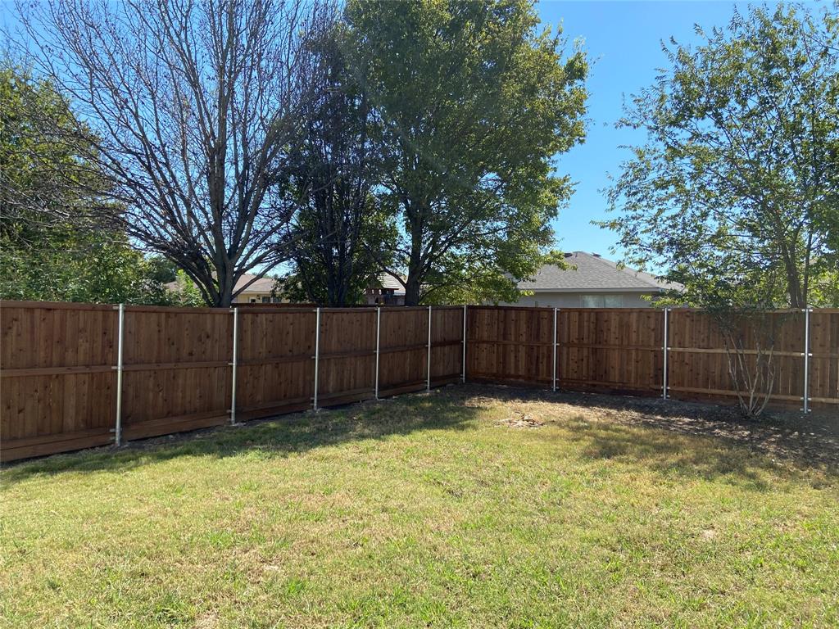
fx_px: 630
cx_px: 420
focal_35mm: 26
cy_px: 314
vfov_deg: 53.1
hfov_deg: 67.3
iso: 32
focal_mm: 4.25
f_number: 1.8
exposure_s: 1/1543
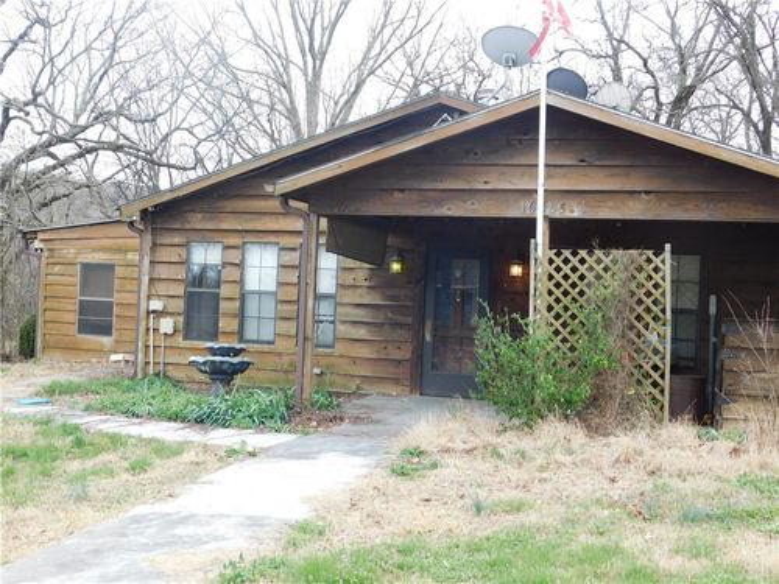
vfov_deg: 32.2
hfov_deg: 42.1
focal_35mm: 45
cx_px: 390
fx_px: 1013
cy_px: 292
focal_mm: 8
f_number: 3.7
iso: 125
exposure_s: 1/125
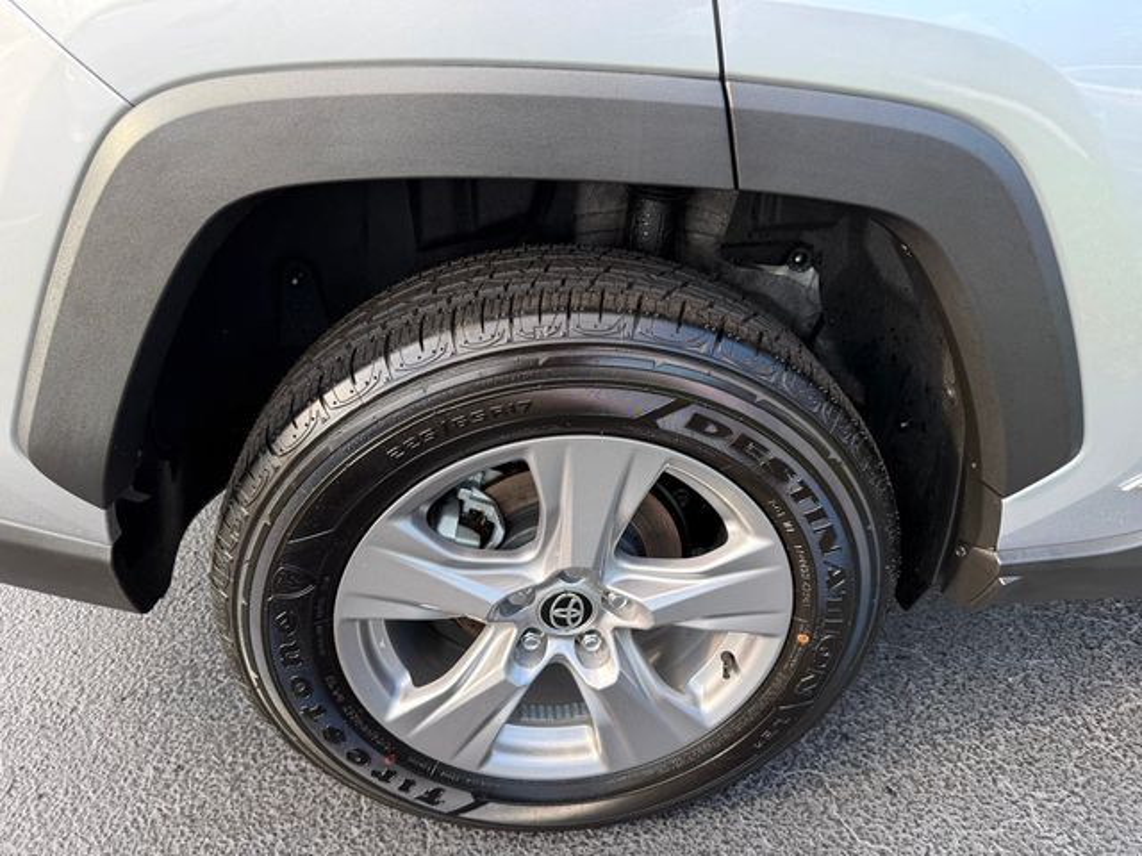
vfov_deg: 56.8
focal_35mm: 24
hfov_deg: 71.6
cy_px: 428
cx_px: 571
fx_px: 792
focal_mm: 6.76
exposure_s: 1/339
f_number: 1.78
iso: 100
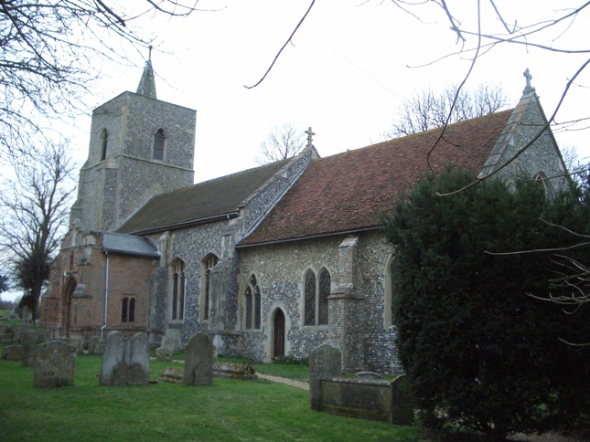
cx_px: 295
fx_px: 597
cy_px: 221
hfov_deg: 52.6
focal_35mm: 35
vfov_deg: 40.7
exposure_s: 1/80
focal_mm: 5.8
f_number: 2.6
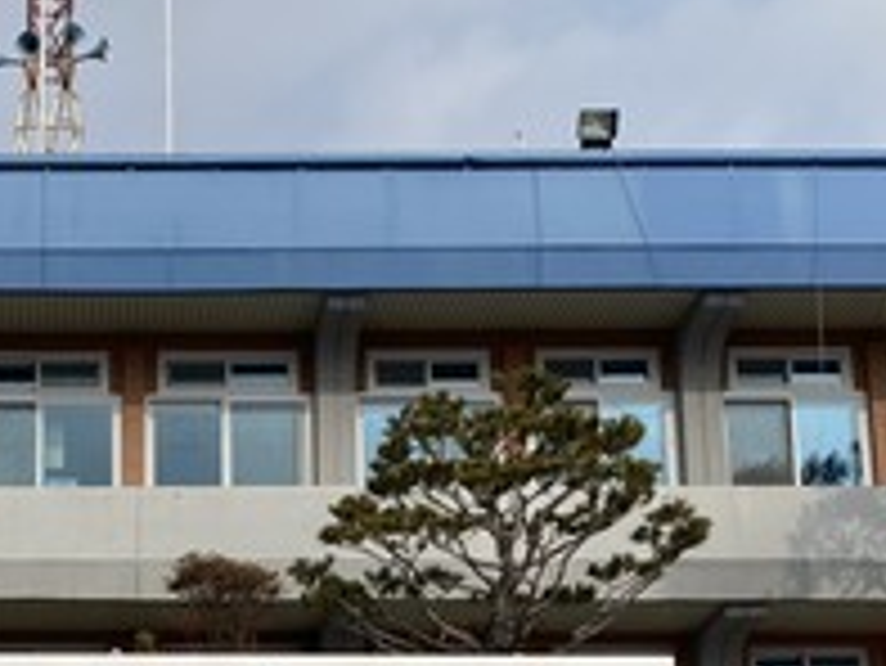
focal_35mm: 79
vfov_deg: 18.1
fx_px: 2023
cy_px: 688
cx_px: 22
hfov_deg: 23.7
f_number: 1.8
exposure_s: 1/3731
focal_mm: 4.25
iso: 32
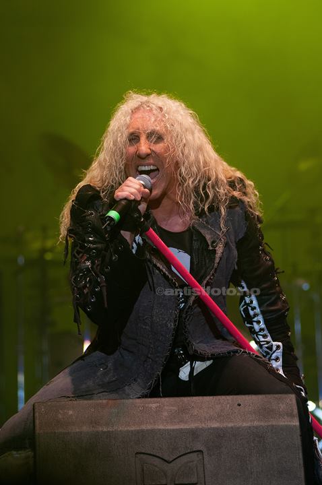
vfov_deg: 11.0
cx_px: 161
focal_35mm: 188
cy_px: 242
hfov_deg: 7.3
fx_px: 2523
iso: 400
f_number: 2.8
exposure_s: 1/320
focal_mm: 125
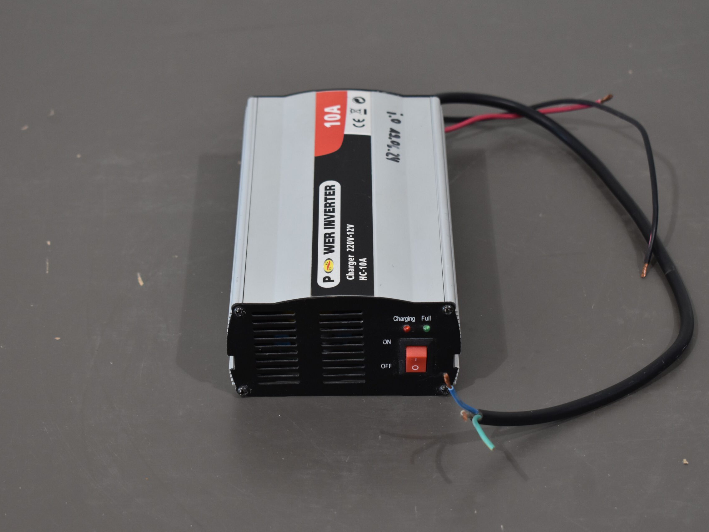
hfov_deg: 21.9
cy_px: 266
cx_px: 397
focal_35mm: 90
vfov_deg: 16.5
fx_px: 1834
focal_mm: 55
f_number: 5.6
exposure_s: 1/160
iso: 800
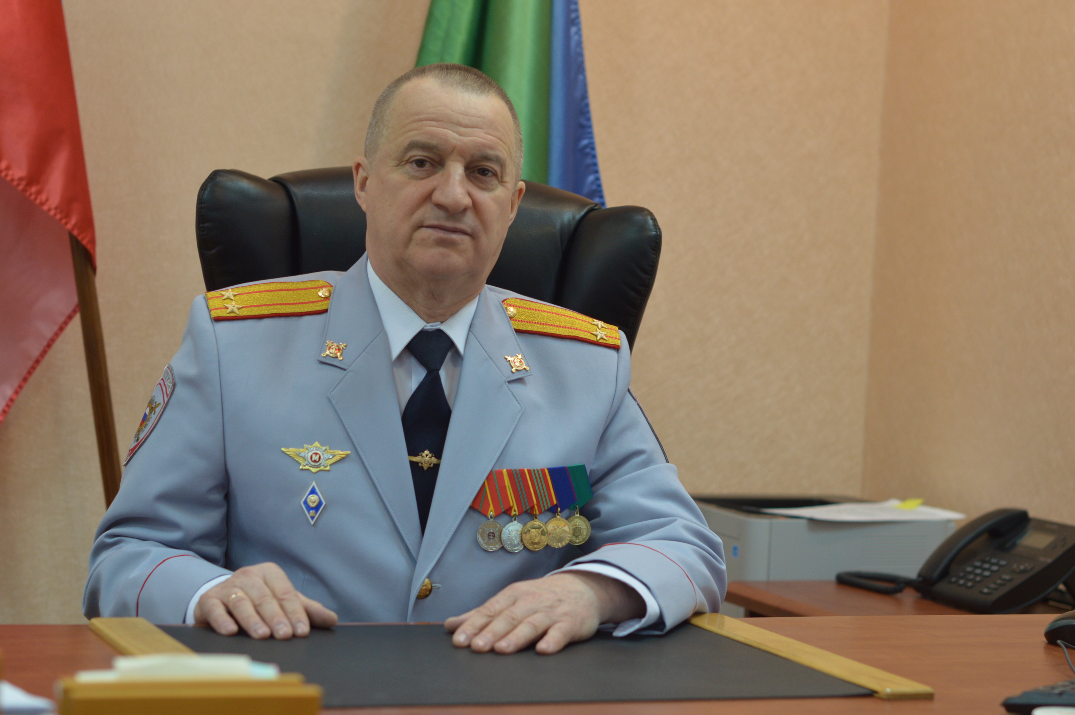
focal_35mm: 75
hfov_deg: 27.0
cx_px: 538
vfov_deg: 18.1
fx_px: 2238
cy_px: 358
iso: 400
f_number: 2.8
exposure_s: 1/125
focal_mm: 50
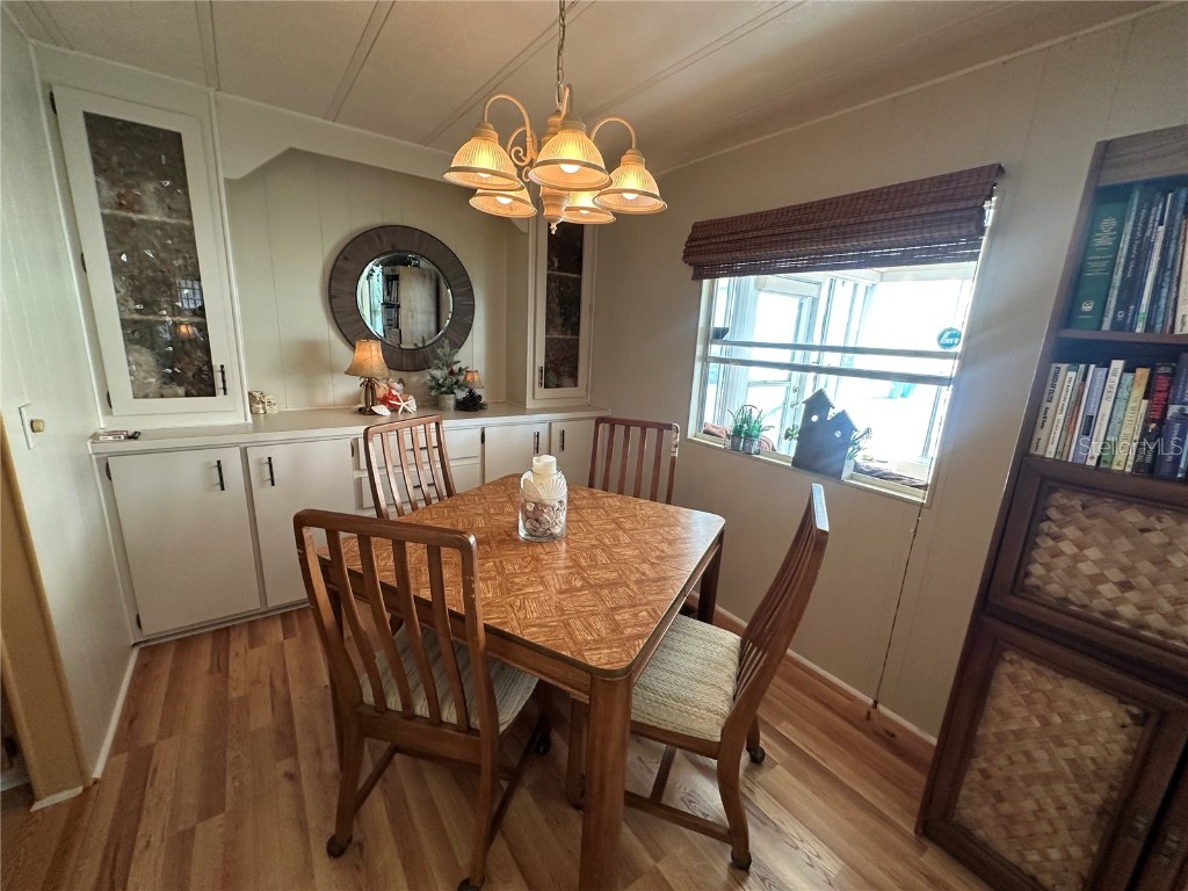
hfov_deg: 102.1
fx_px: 480
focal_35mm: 14
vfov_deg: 85.7
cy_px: 446
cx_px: 594
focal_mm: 2.22
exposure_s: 1/60
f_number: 2.2
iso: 250
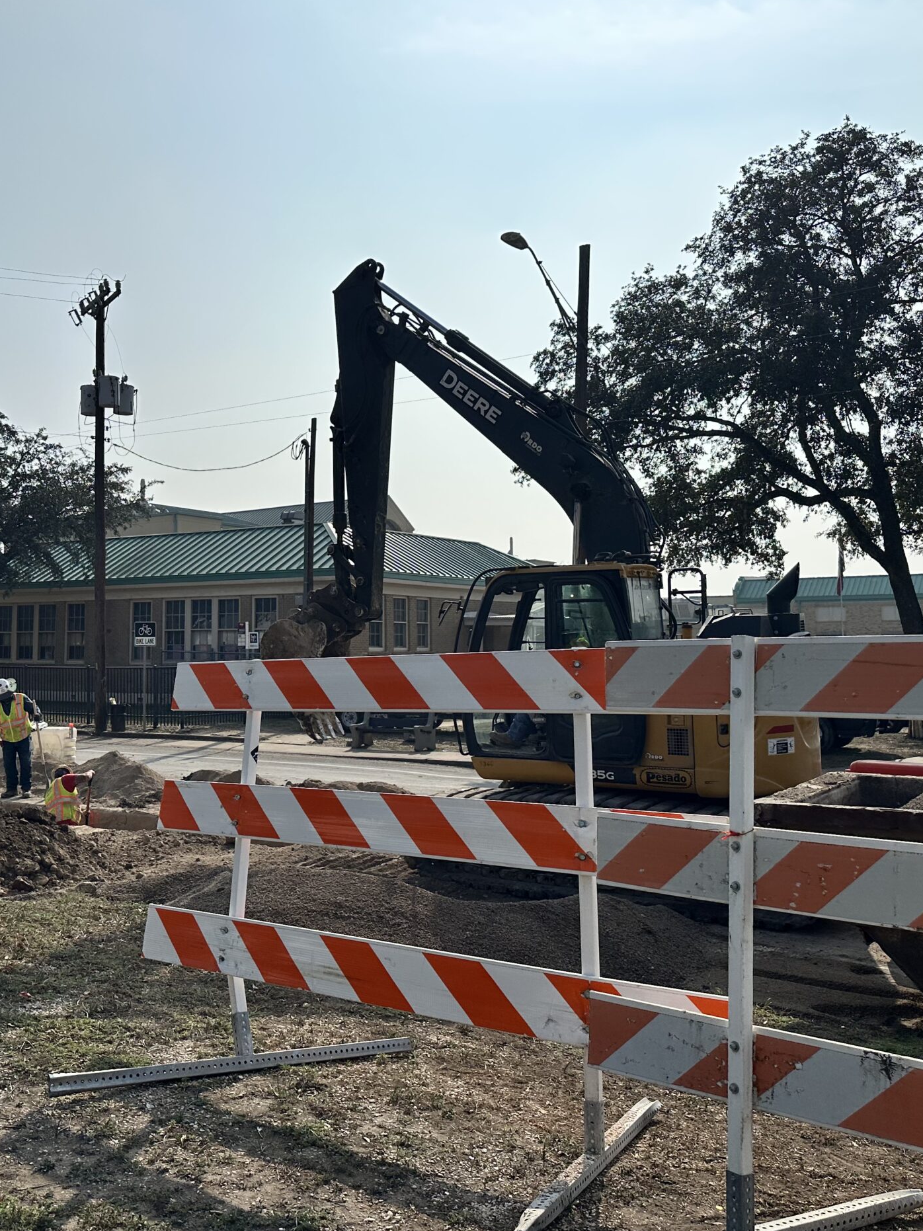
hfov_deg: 42.5
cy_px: 599
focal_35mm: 33
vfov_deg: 55.4
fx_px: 1173
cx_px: 335
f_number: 1.78
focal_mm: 6.86
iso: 80
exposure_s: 1/18519
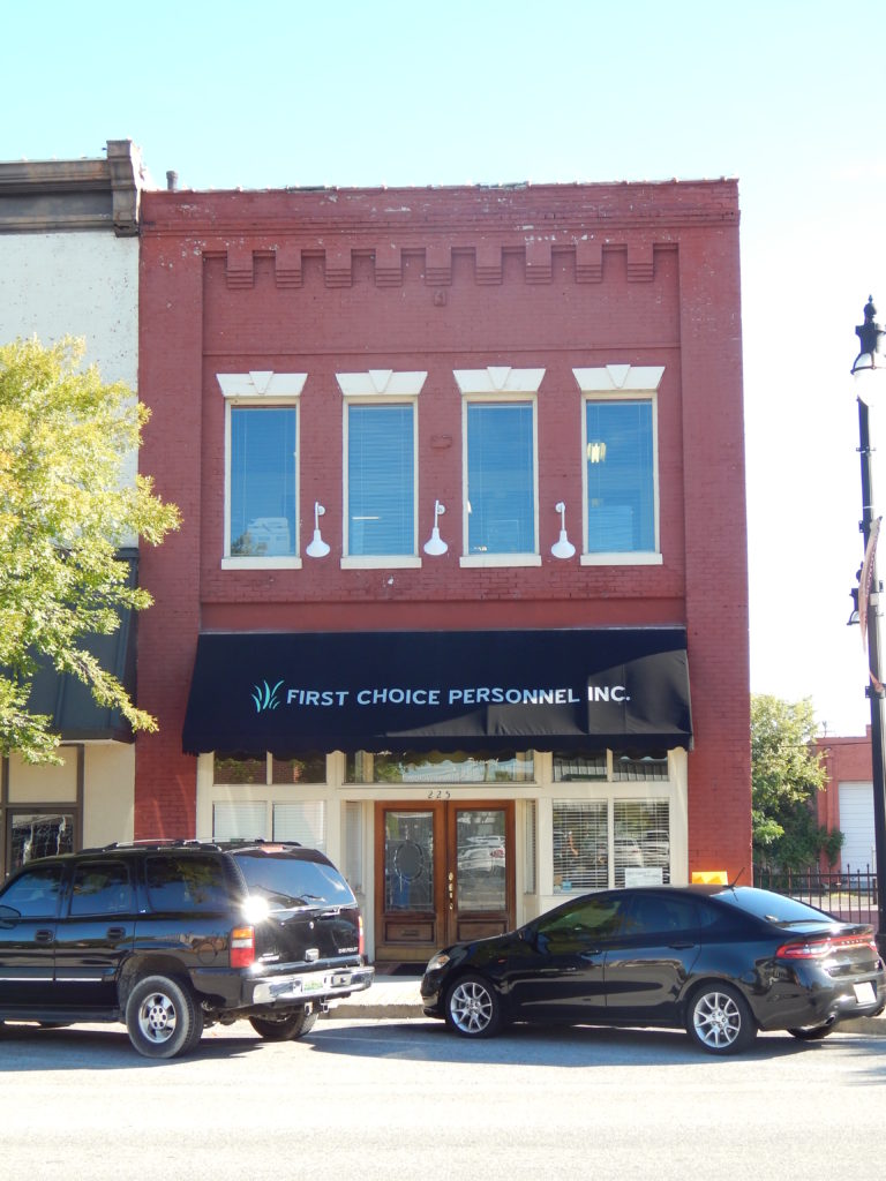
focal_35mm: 61
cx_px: 443
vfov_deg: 31.7
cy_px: 590
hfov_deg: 24.0
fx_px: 2082
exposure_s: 1/200
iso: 125
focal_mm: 10.9
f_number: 4
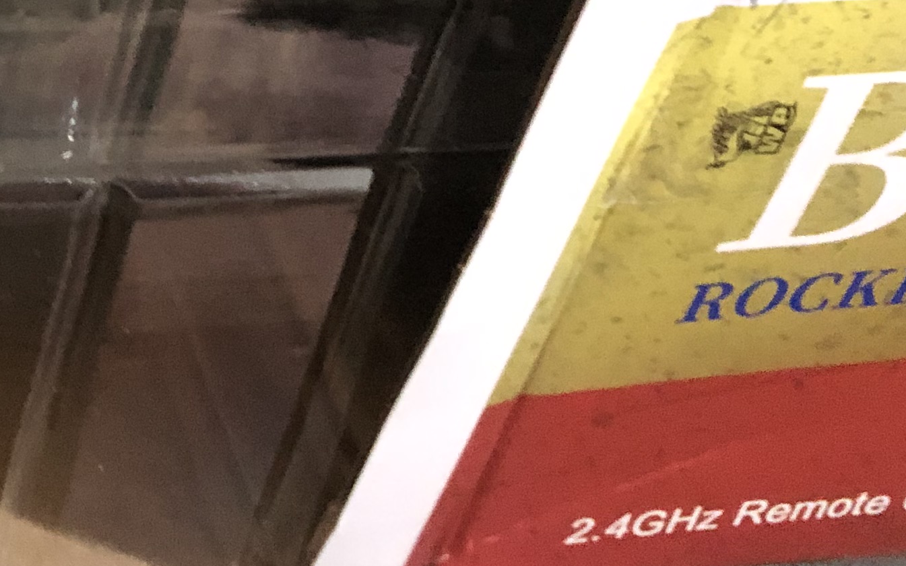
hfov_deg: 21.6
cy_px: -254
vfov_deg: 13.9
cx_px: -178
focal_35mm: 89
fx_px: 2197
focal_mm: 3.99
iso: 640
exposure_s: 1/20
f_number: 1.8
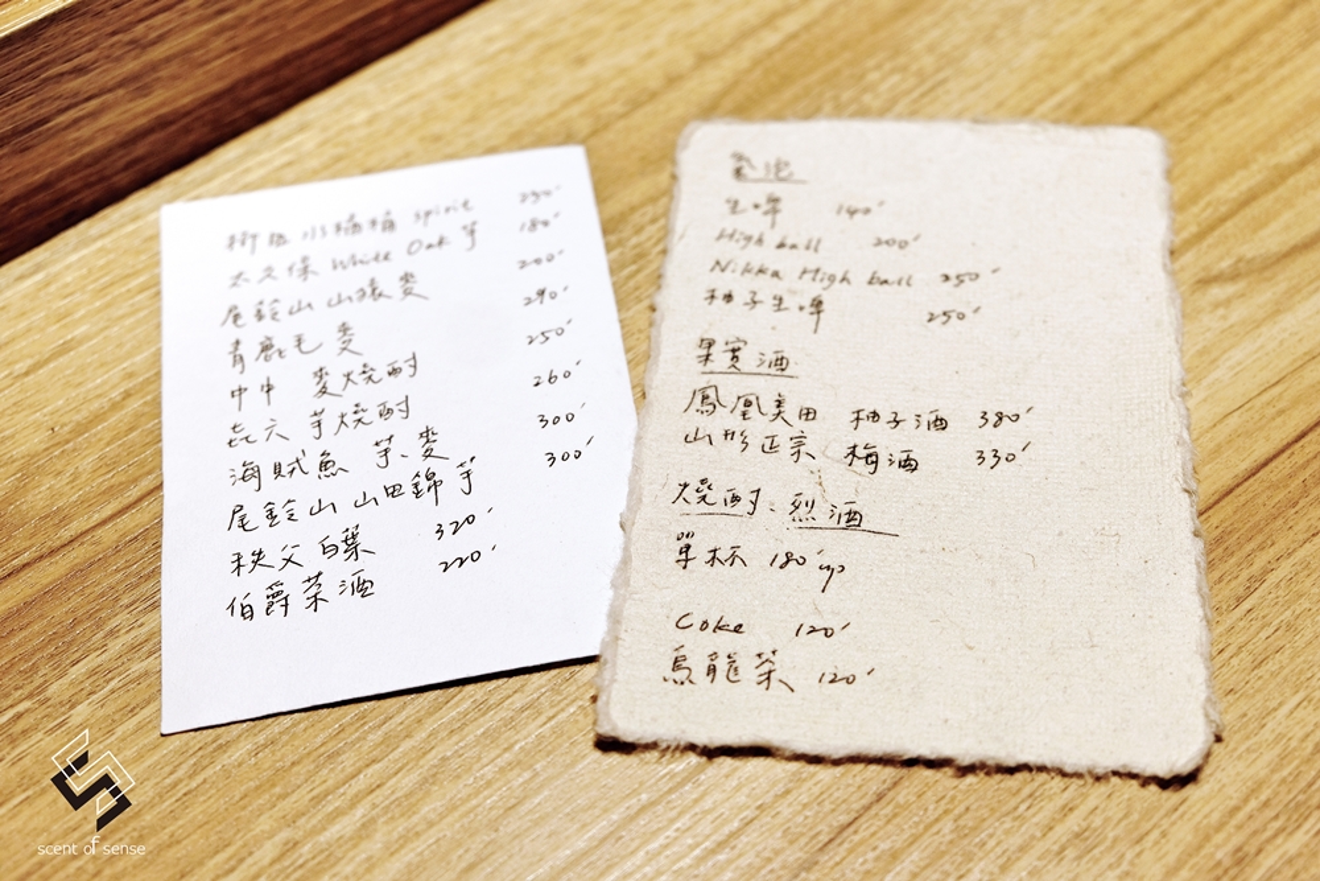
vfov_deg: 29.9
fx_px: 1650
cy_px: 440
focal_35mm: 45
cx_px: 660
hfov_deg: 43.6
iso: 320
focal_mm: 30.2
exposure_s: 1/60
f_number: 4
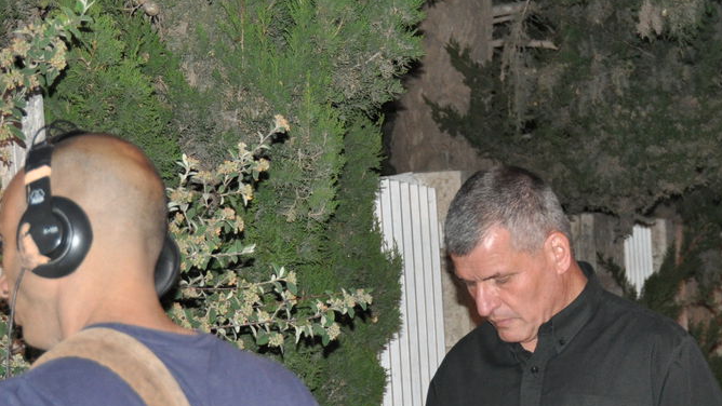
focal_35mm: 171
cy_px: 327
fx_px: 3274
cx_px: 479
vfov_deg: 7.1
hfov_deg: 12.6
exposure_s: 1/60
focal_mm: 52
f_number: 4.8
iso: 800
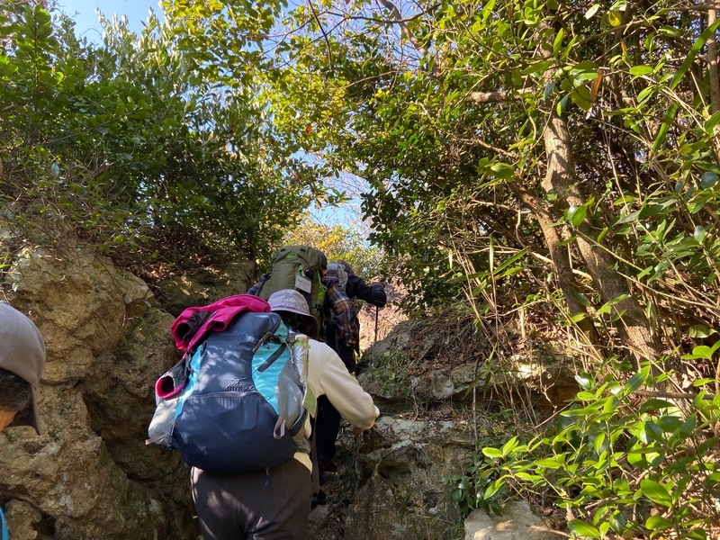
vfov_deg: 53.1
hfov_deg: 67.3
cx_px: 360
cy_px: 270
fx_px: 541
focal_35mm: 26
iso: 32
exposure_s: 1/138
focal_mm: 4.25
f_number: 1.8
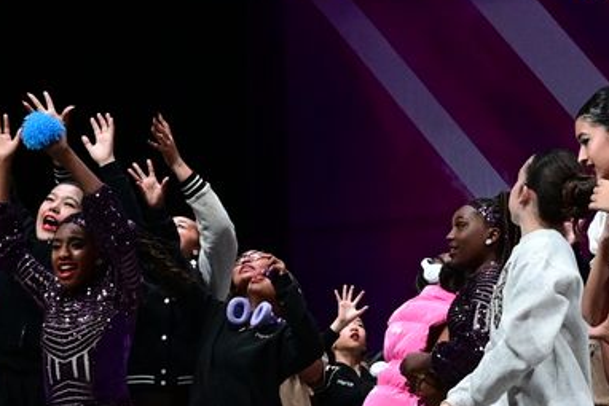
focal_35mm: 153
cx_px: 566
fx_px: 2589
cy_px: 9
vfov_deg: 8.9
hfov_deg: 13.3
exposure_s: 1/800
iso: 2000
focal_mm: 26.5
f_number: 4
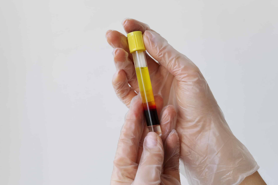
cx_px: 139
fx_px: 386
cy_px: 92
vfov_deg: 27.0
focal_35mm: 50
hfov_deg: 39.6
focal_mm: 50
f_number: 5
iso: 640
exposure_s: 1/250
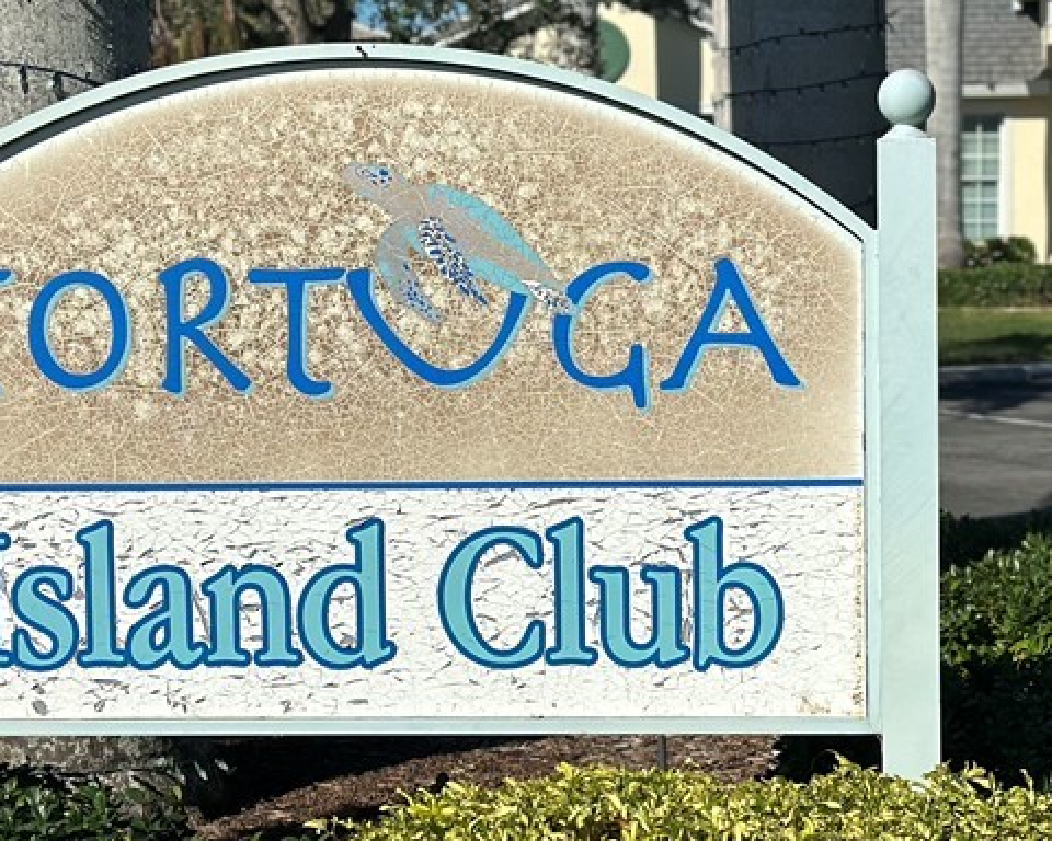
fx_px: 3114
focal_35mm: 100
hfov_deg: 19.1
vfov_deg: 15.4
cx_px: 728
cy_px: 407
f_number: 1.78
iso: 100
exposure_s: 1/13699
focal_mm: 6.86
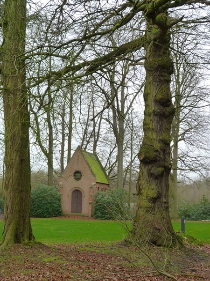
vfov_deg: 38.2
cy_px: 140
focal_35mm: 50
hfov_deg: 29.1
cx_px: 105
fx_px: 404
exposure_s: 1/60
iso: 160
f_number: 3.2
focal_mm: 9
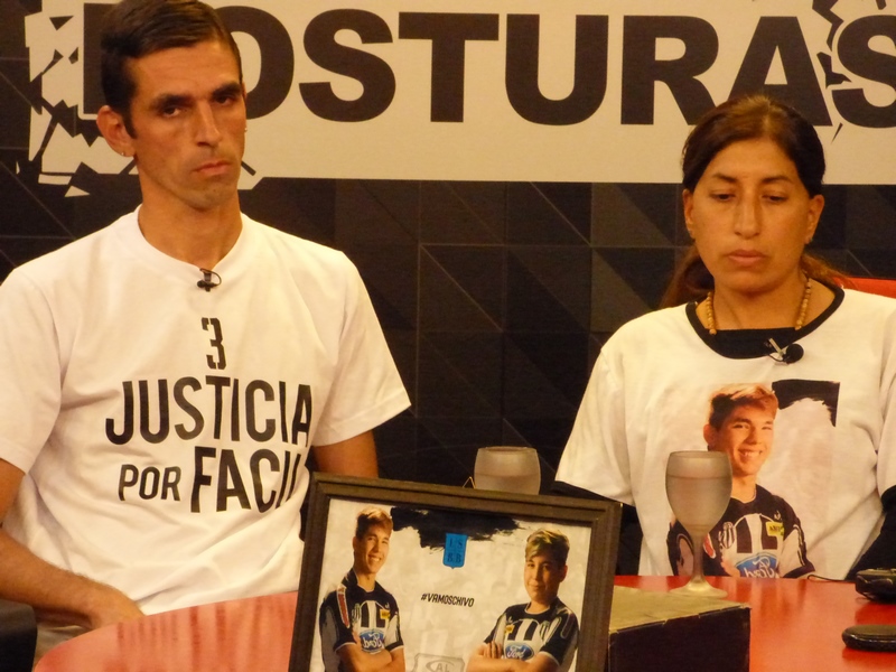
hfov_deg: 12.5
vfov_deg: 9.4
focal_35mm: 158
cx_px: 448
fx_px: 4090
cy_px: 336
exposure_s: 1/125
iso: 3200
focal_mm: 28.23
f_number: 8
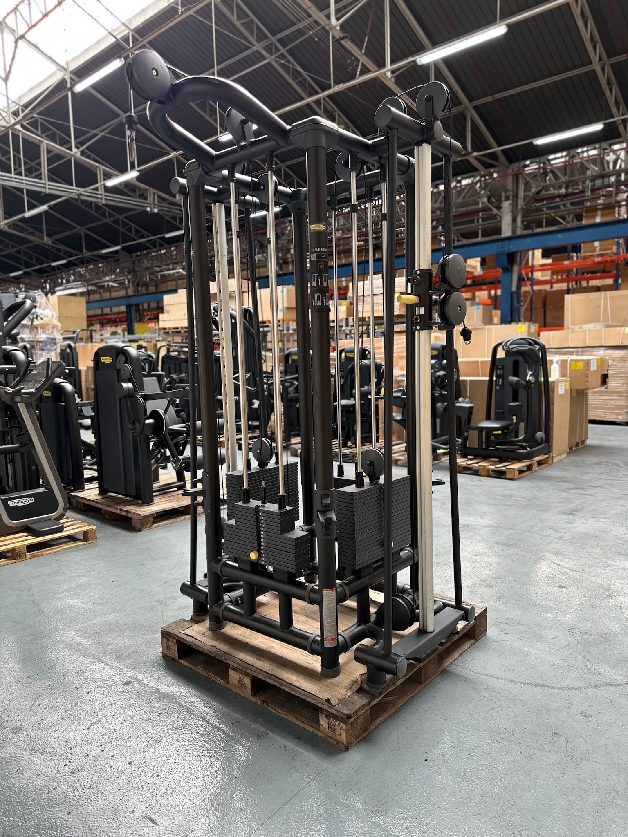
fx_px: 581
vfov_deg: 71.6
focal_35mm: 24
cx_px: 314
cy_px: 418
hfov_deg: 56.8
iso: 80
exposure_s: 1/100
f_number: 1.78
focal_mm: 6.86
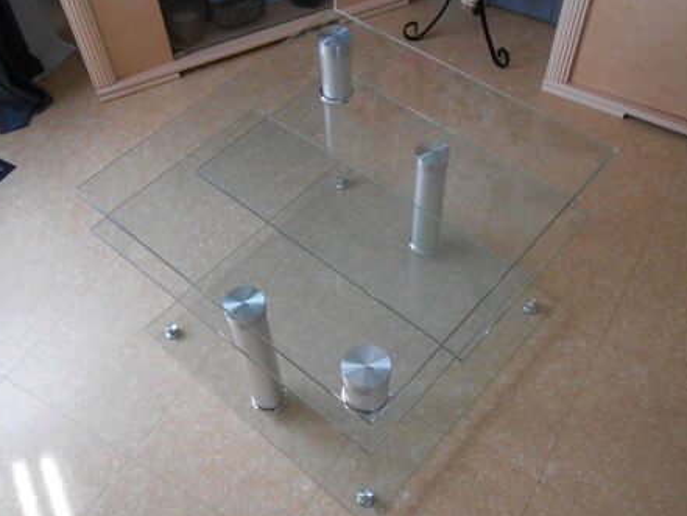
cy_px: 277
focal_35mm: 37
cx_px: 349
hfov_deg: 50.1
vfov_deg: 38.7
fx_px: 735
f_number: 3.9
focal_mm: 6
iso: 400
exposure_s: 1/160
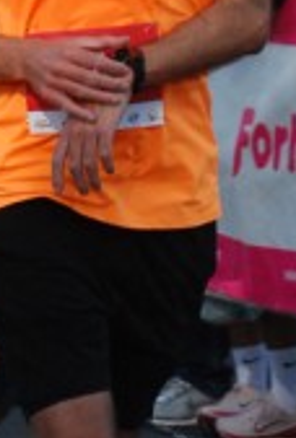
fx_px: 4878
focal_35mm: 399
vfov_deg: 5.1
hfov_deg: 3.5
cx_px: 113
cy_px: 163
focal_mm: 75
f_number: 5.6
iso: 1000
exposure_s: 1/320
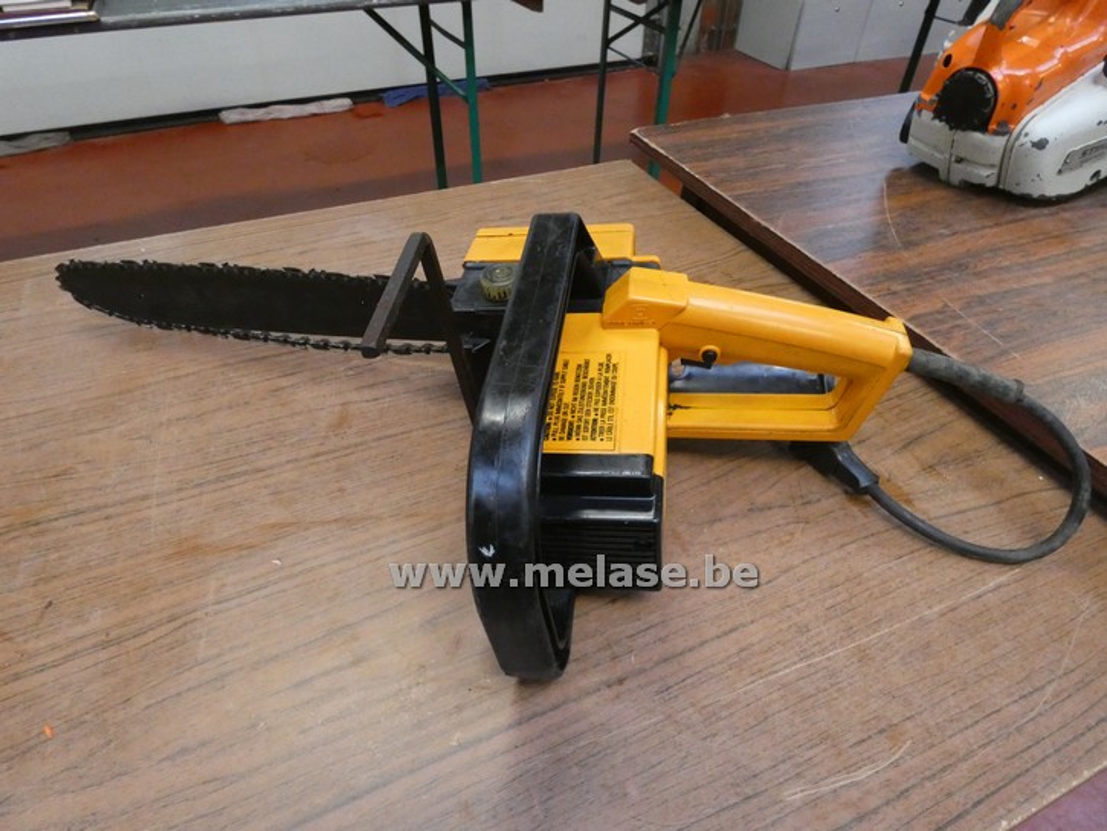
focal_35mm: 20
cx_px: 554
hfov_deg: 81.7
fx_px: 640
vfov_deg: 66.0
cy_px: 416
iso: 1000
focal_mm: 3.6
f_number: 2.8
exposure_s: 1/125
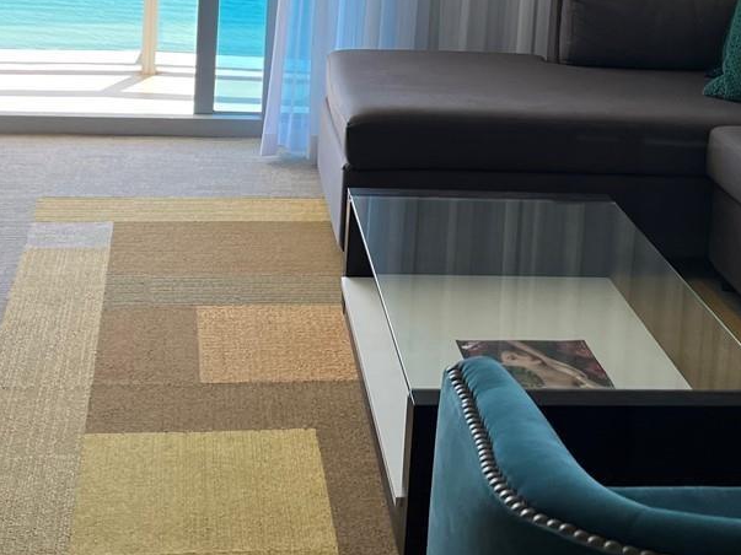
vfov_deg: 20.5
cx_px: 409
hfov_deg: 28.2
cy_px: -14
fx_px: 1477
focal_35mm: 69
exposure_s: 1/415
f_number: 1.6
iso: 50
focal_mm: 5.1
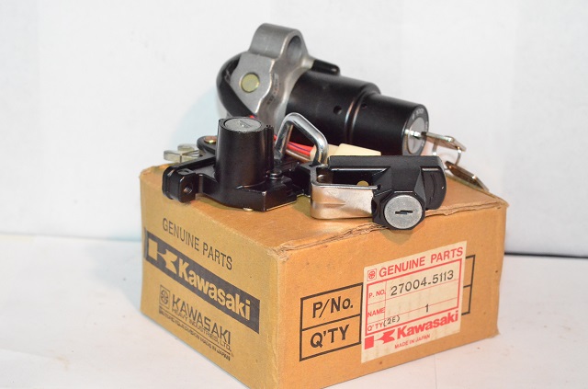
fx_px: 1222
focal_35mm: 75
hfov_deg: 27.1
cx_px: 294
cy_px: 194
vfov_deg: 18.1
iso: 6400
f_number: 6.3
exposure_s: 1/250
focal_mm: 50
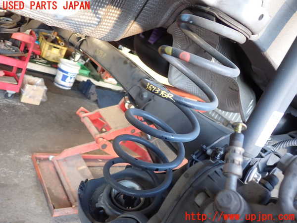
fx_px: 257
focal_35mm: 30
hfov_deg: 60.0
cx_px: 148
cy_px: 112
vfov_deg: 46.8
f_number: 2.3
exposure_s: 1/40
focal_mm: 5.4
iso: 200
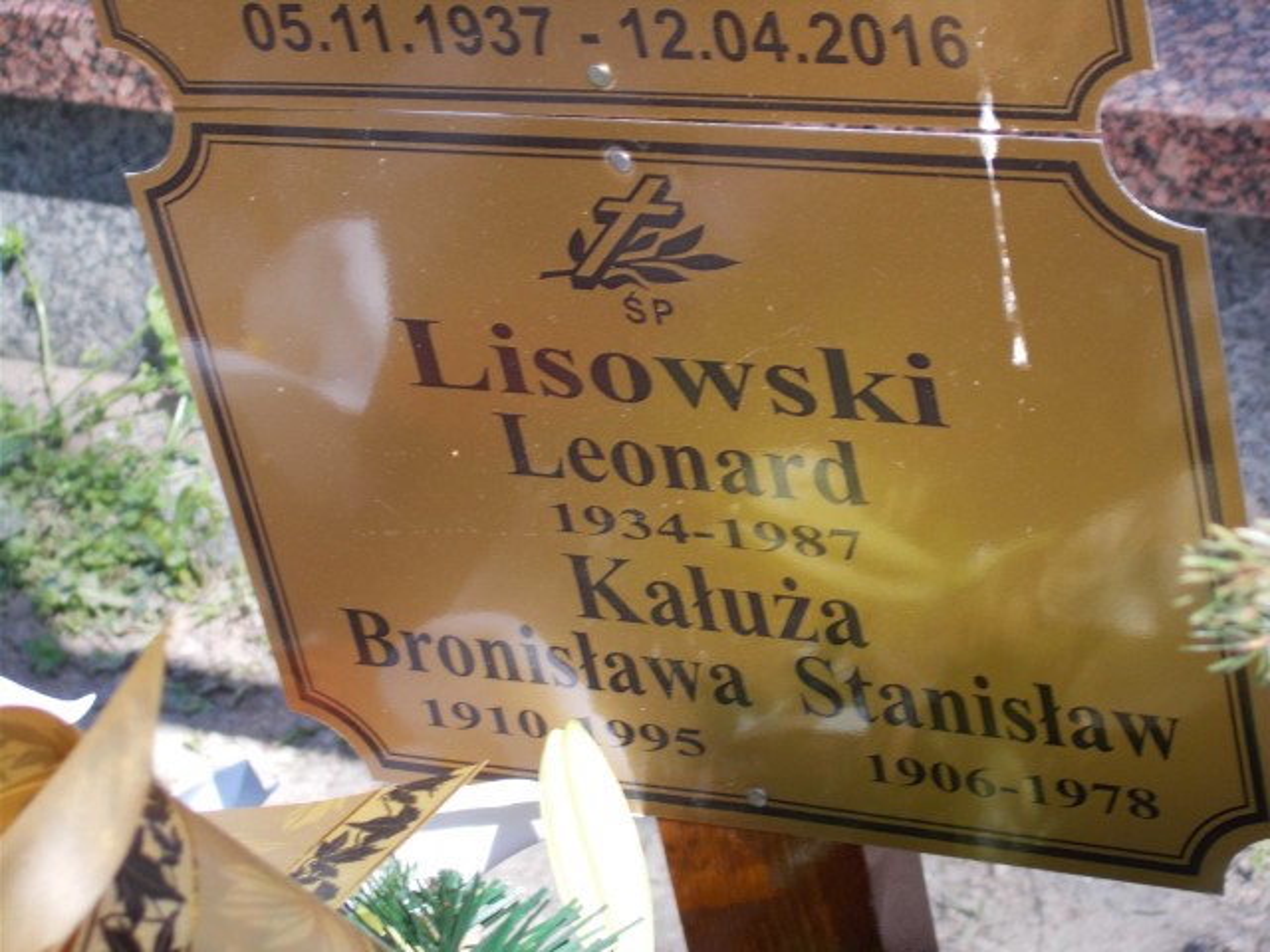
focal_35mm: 113
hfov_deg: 17.4
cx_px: 635
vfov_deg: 13.1
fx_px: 4146
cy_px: 476
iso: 100
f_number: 6
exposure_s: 1/60
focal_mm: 20.1
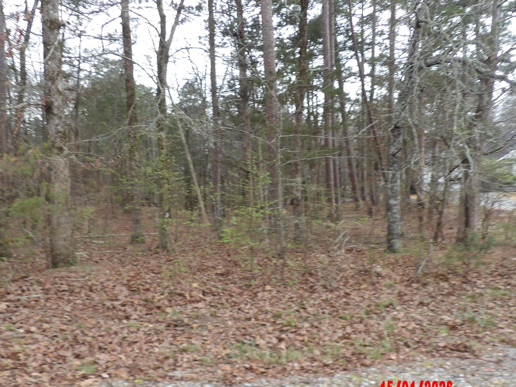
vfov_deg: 48.2
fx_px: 432
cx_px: 245
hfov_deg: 61.6
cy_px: 207
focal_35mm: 29
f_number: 3.2
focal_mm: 4.3
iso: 100
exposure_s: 1/63
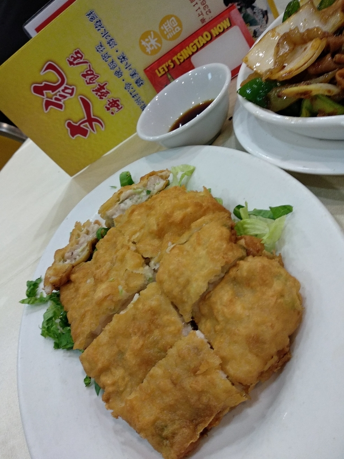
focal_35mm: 26
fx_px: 345
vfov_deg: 67.3
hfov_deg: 53.1
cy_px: 230
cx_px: 172
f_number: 2.2
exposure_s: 1/25
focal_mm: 3.81
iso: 500
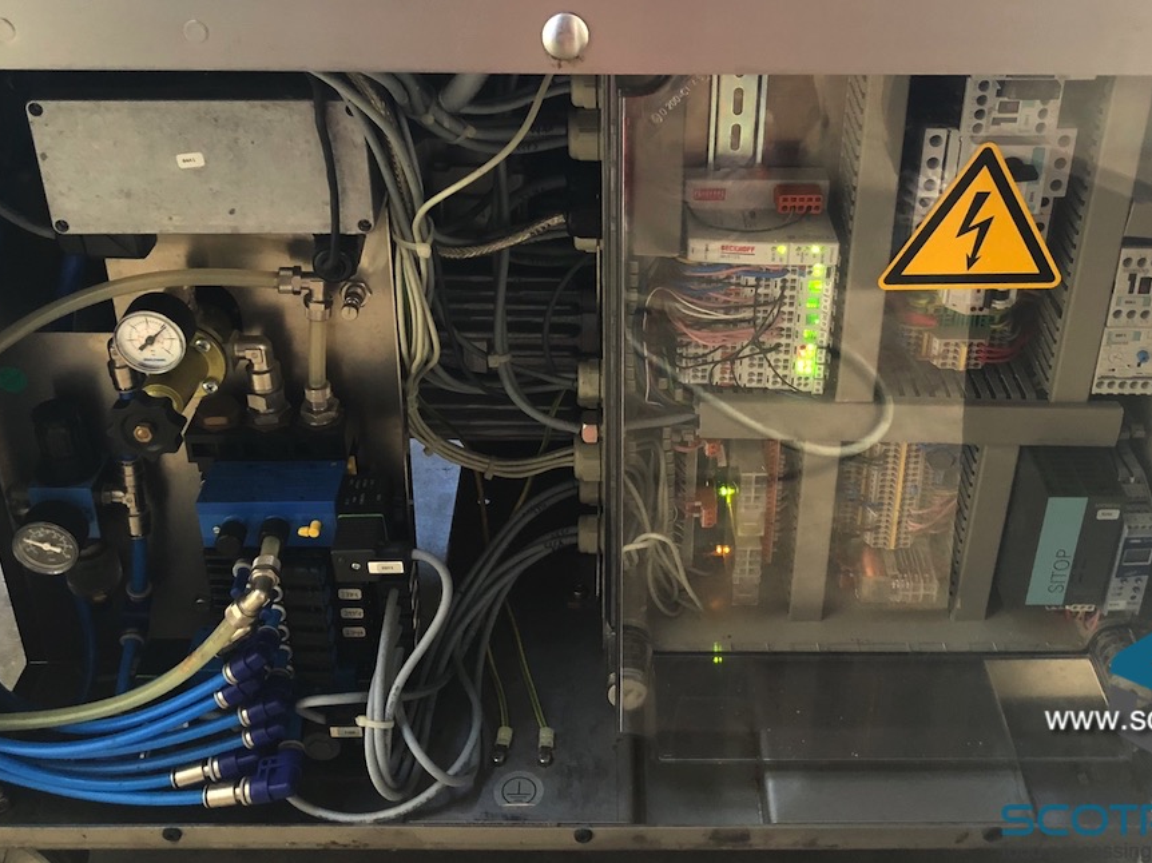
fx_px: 1298
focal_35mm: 39
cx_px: 616
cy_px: 291
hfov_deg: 47.8
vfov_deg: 36.4
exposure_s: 1/6
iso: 100
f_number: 1.8
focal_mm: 3.99
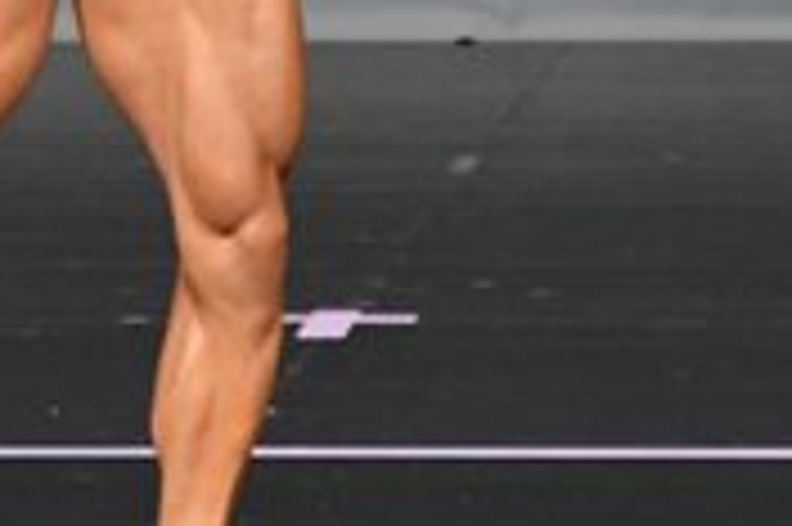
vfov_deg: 1.0
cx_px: 146
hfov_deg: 1.6
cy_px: -207
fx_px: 29056
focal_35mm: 1322
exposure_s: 1/400
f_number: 5.6
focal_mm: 200
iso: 4000
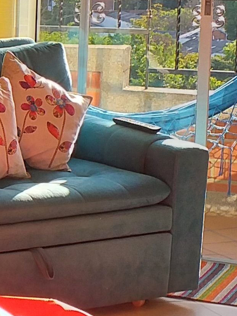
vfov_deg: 15.2
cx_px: -219
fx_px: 1187
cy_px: 121
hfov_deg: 10.6
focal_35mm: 130
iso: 40
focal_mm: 3.6
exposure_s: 1/213
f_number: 1.9
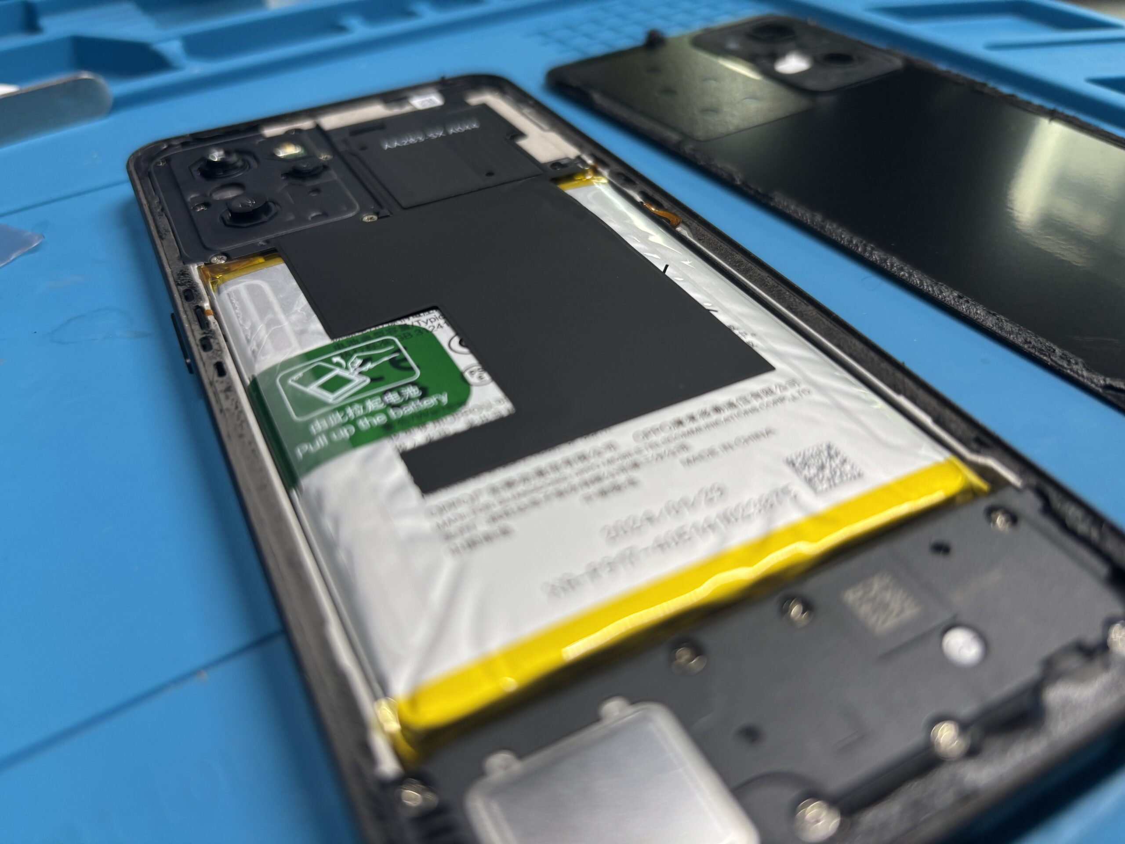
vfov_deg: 53.1
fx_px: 845
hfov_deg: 67.3
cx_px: 562
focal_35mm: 26
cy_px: 422
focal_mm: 5.96
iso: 40
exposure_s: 1/156
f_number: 1.6
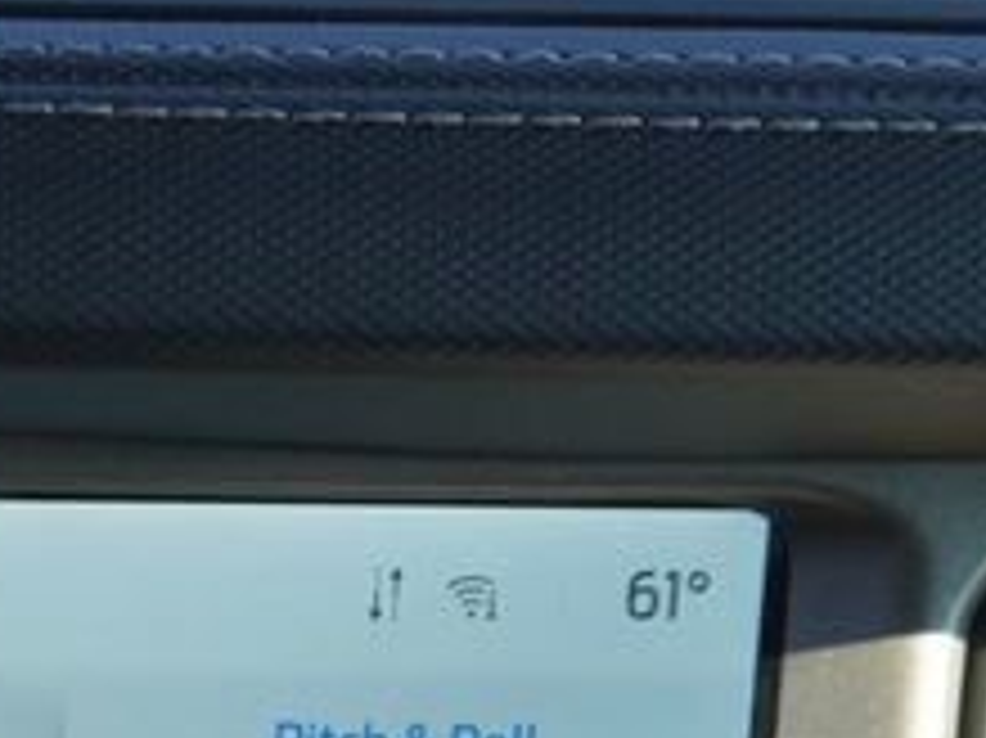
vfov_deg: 12.9
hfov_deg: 16.3
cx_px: -572
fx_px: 3075
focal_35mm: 108
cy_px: 1148
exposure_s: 1/100
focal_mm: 16
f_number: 5
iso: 100
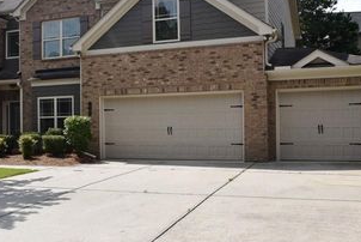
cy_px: 107
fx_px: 482
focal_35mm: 48
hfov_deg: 40.7
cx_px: 131
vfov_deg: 28.1
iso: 100
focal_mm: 29
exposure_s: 1/200
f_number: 10
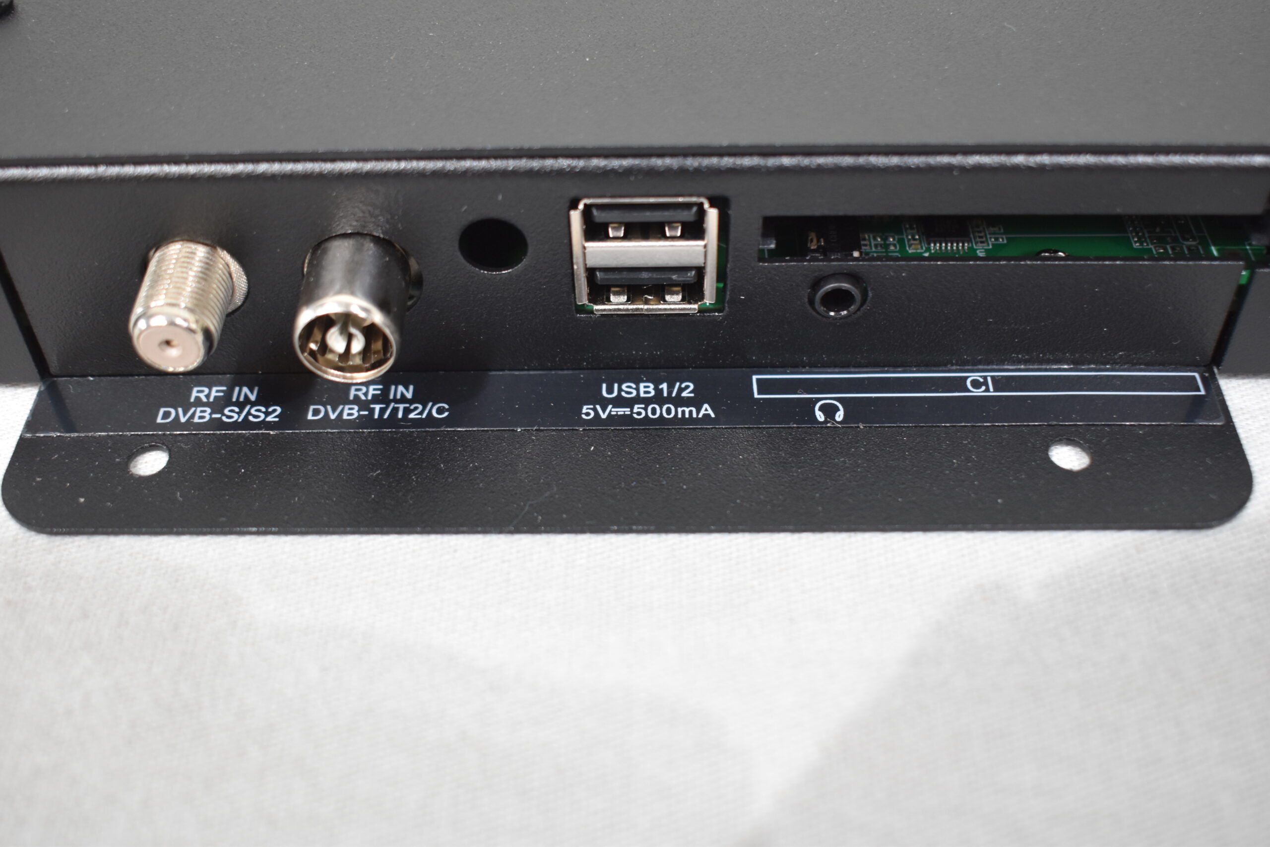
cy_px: 424
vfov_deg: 33.0
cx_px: 635
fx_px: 1429
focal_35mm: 40
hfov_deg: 47.9
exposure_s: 1/60
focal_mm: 27
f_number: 4.5
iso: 800
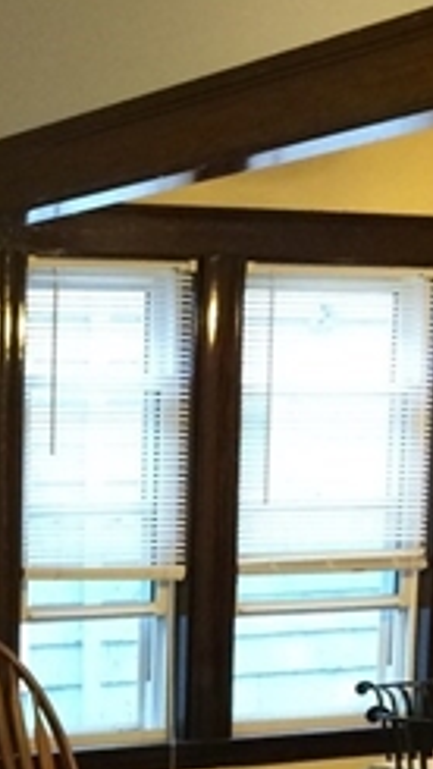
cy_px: 813
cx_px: -355
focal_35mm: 99
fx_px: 2019
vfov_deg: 20.7
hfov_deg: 11.4
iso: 200
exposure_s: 1/30
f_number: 2.2
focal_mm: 4.15
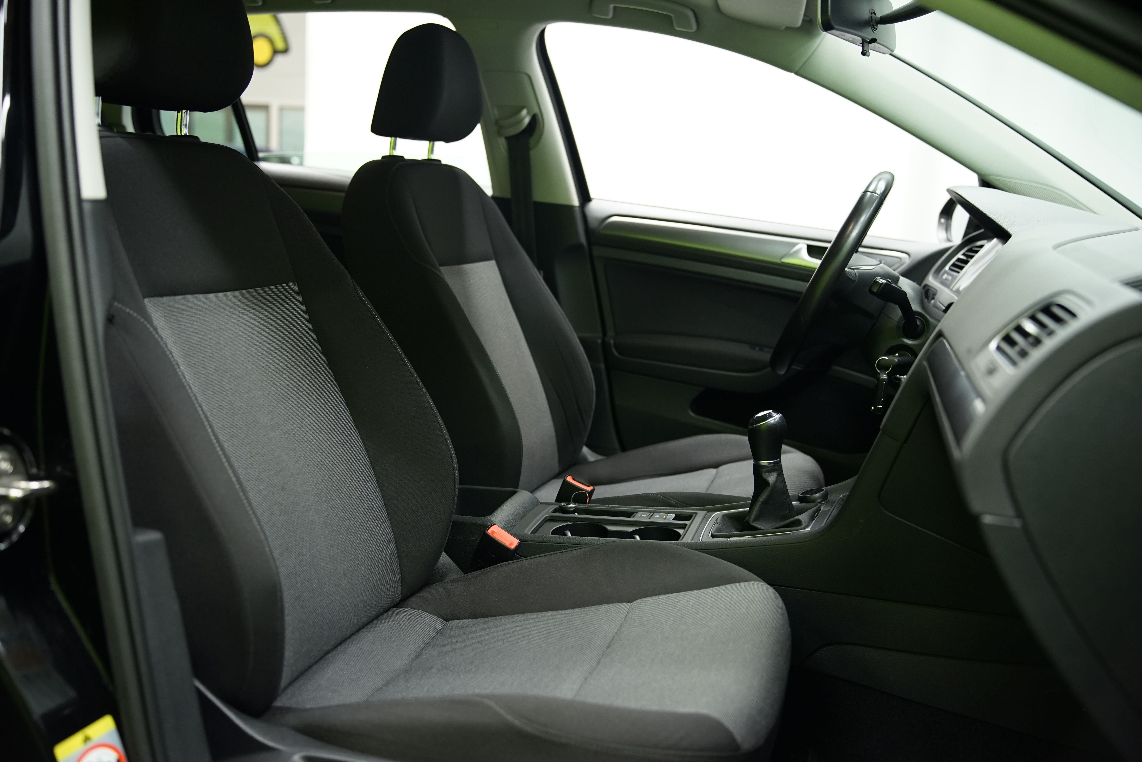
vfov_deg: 41.1
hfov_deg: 58.7
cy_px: 381
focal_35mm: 32
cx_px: 571
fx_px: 1015
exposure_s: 1/40
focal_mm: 32
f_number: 2.8
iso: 1250
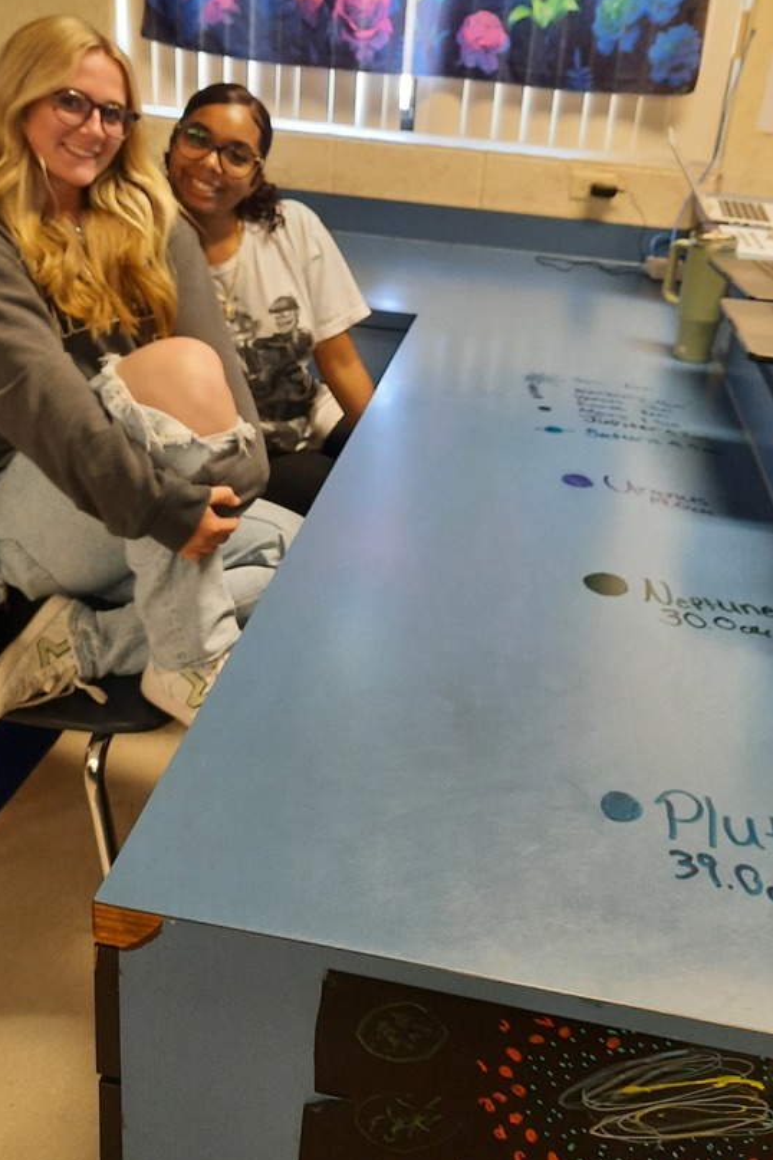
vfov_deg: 56.8
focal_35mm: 33
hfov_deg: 40.0
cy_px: 467
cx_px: 407
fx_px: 1063
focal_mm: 4.6
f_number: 2
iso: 400
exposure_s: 1/24
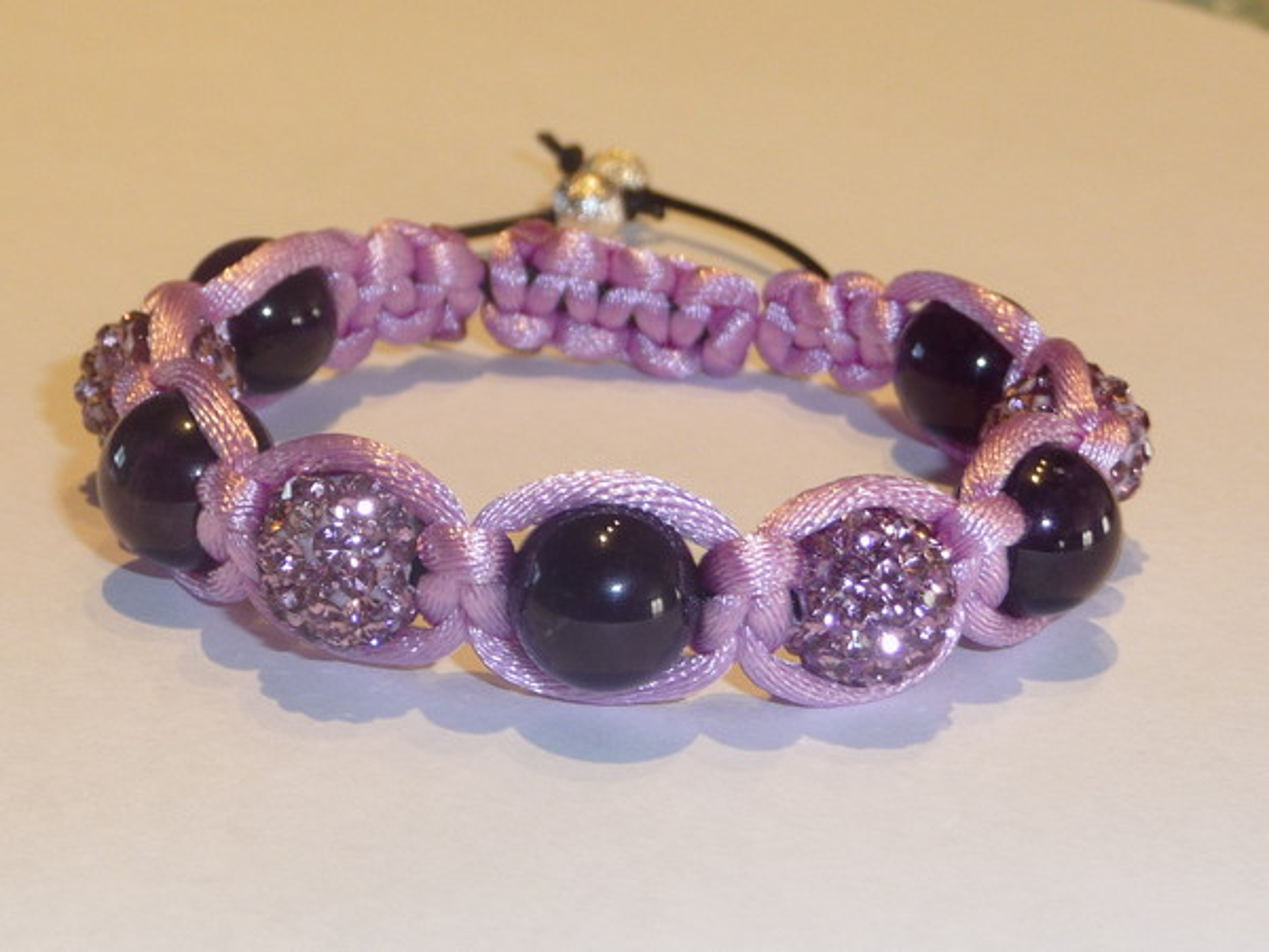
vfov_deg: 18.2
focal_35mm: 81
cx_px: 634
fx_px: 2969
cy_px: 476
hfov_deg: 24.1
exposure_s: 1/30
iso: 100
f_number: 4.2
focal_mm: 8
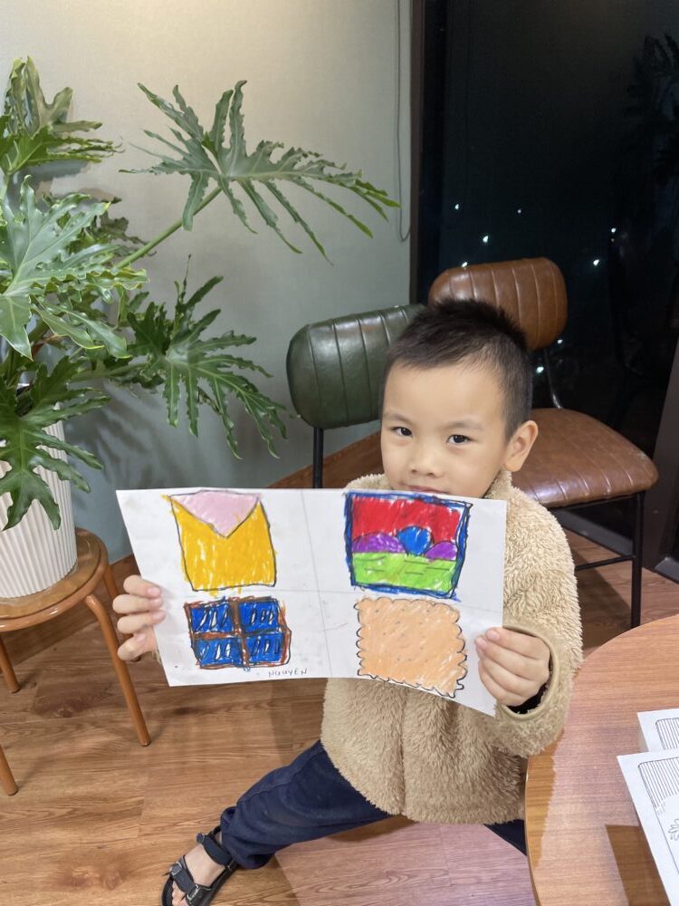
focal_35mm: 26
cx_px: 340
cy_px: 453
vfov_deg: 67.3
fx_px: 680
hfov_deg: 53.1
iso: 80
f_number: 1.6
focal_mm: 4.2
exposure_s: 1/100
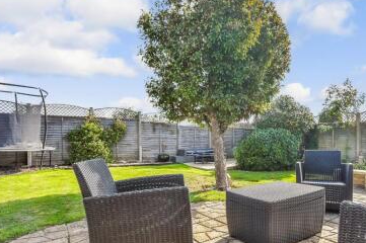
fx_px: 335
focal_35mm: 33
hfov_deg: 56.5
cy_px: 146
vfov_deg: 39.7
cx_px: 230
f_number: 8
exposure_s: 1/160
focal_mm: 17
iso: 160
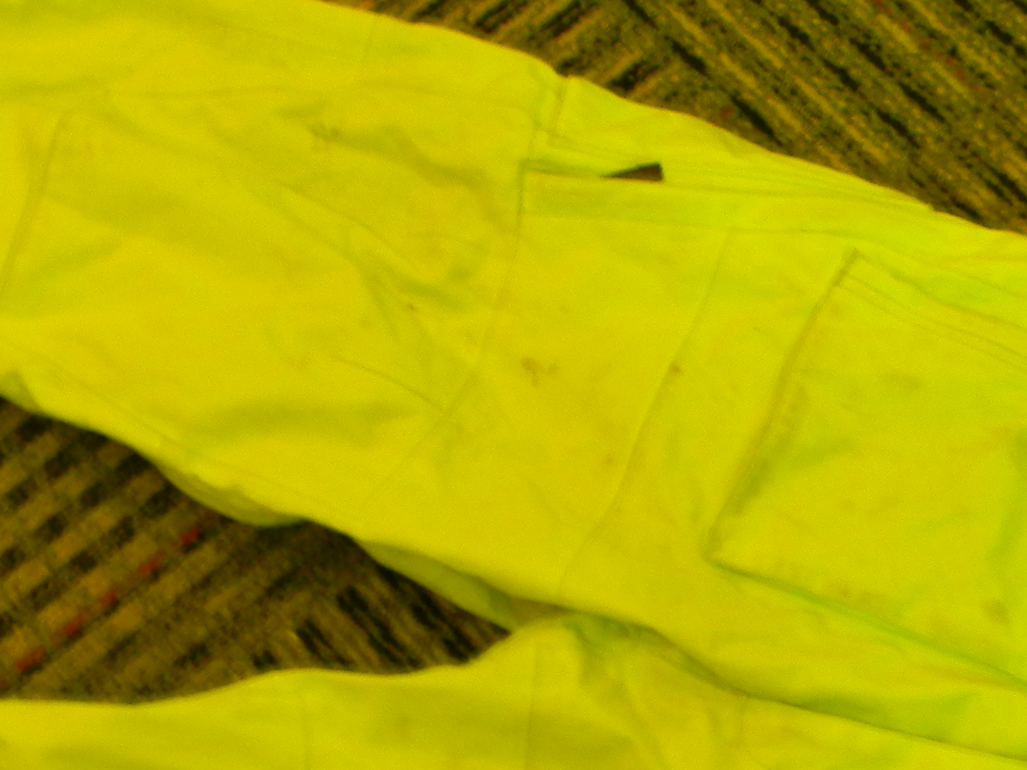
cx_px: 360
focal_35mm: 95
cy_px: 701
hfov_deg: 20.6
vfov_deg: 15.4
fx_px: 2818
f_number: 3.7
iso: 200
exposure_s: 1/3.3
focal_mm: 6.4
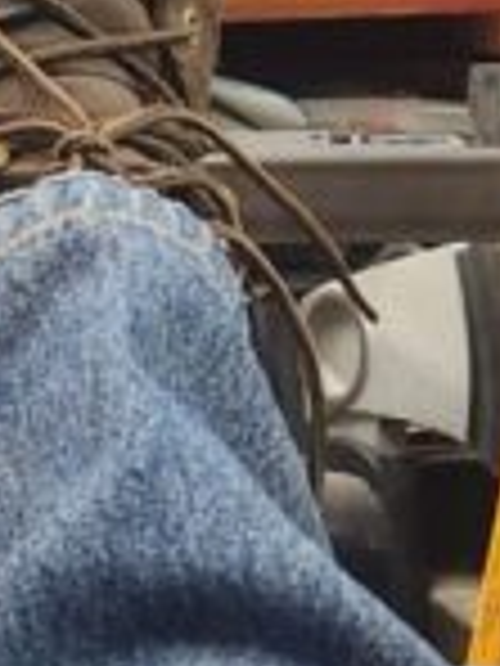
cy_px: 189
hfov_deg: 8.8
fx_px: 3062
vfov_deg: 12.4
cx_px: -495
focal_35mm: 159
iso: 250
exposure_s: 1/120
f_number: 1.8
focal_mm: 5.4
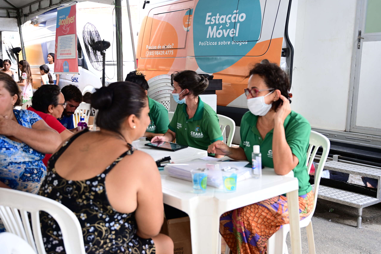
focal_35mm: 38
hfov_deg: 50.7
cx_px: 190
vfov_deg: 35.0
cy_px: 127
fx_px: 402
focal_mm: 38
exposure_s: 1/200
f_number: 4
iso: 640
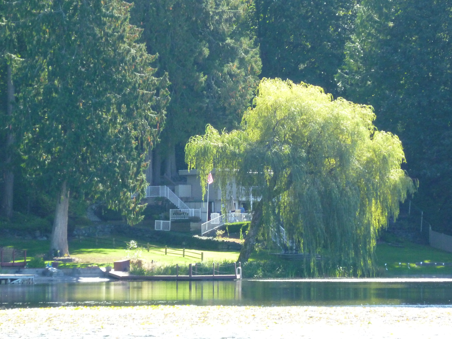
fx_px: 3264
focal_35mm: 250
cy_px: 170
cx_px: 226
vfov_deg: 5.9
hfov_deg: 7.9
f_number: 5.9
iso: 400
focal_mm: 36
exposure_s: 1/125
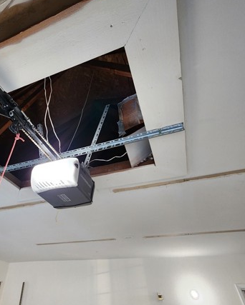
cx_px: 79
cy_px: 140
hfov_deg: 68.6
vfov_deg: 83.1
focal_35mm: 19
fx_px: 172
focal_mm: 2.2
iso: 160
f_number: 2.2
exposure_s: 1/60
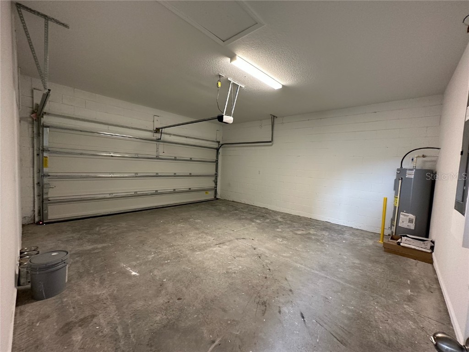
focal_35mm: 14
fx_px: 190
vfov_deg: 85.7
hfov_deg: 102.1
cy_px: 176
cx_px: 234
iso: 250
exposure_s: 1/60
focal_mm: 2.22
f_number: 2.2
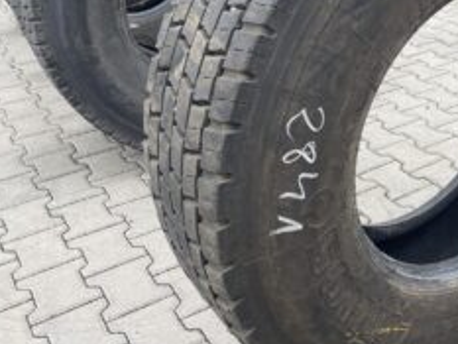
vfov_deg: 30.1
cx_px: 401
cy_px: 113
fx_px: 635
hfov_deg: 37.4
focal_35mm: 48
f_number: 1.8
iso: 32
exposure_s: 1/298
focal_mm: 4.25
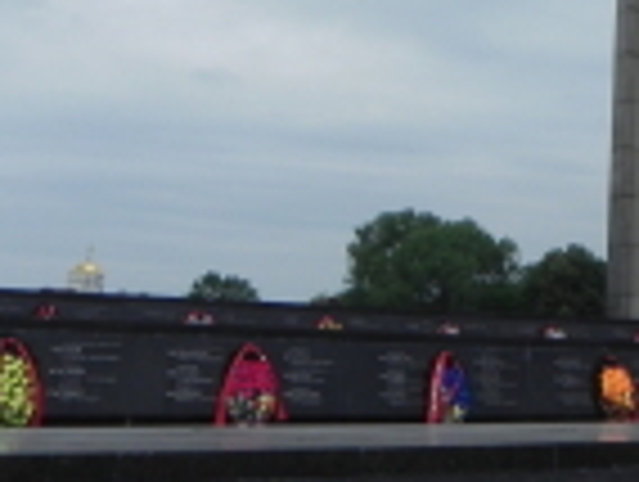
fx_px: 1350
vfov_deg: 19.3
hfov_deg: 24.6
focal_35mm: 73
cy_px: -68
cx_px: 720
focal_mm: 4.6
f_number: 8
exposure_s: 1/500
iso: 160
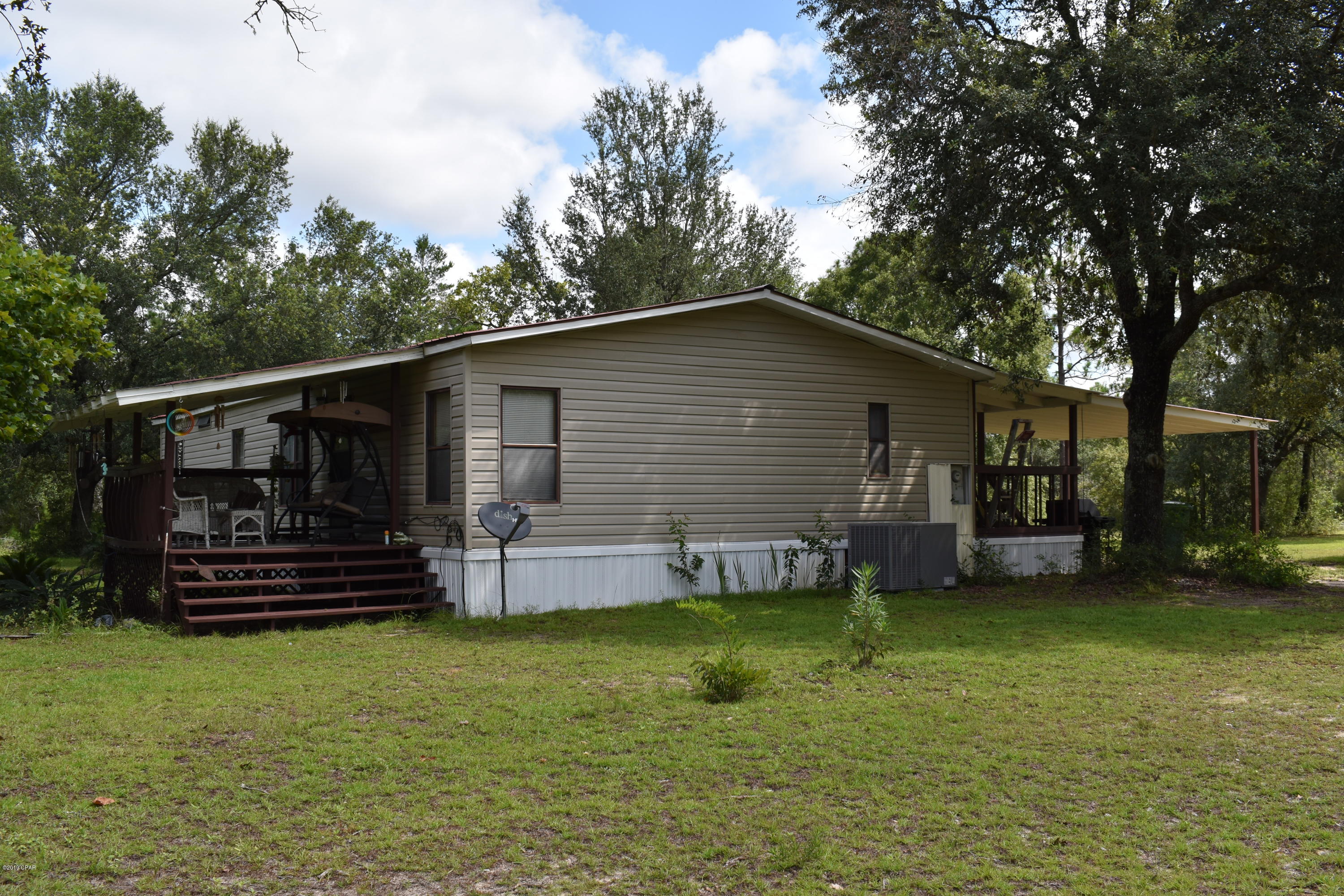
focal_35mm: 36
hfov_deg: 53.1
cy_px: 448
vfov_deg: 36.9
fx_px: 1344
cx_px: 672
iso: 100
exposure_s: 1/200
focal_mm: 24
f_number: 9
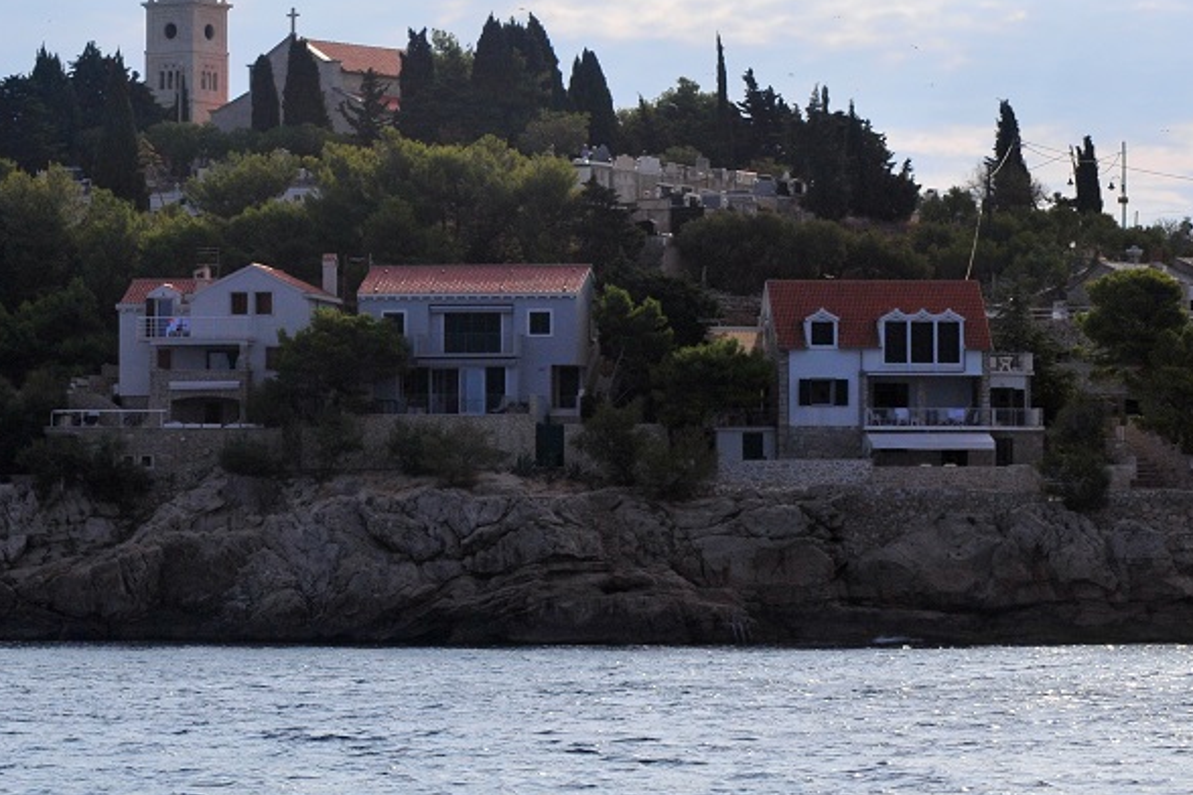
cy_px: 179
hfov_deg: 11.5
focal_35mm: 178
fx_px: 5898
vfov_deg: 7.7
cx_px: 382
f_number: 6.3
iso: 320
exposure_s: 1/2500
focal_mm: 70
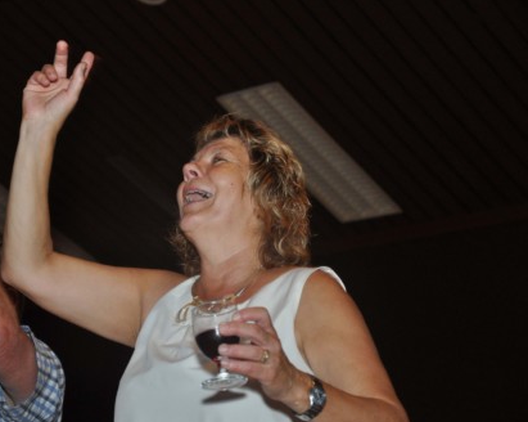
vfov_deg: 13.6
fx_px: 1764
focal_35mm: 113
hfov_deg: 17.0
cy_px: 211
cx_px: 212
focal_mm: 66
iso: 800
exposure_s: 1/60
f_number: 5.3
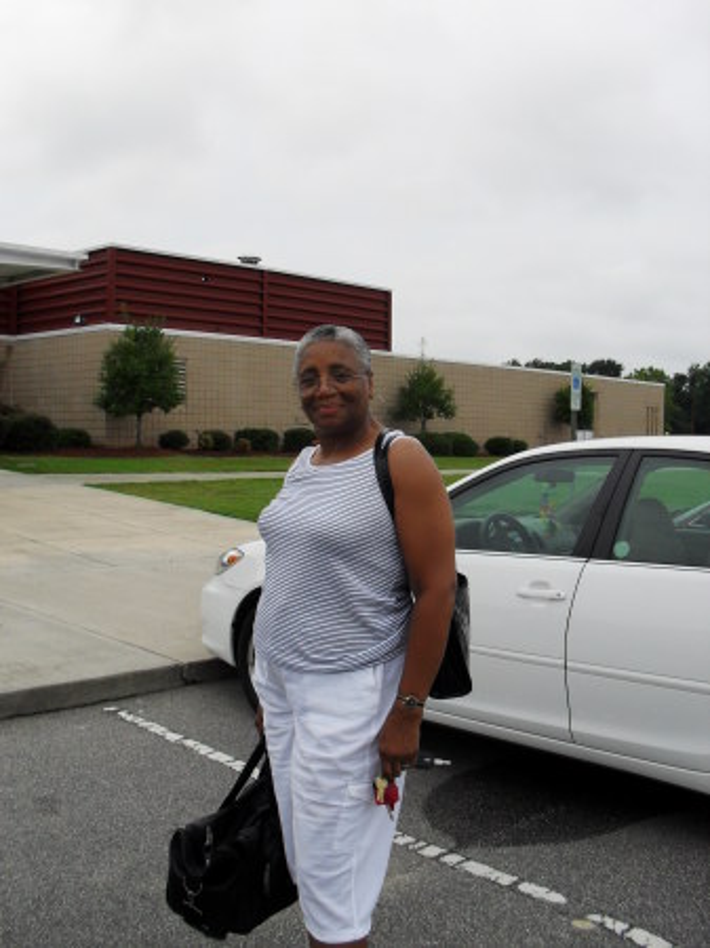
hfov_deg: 40.7
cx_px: 355
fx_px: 958
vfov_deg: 52.7
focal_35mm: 35
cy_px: 474
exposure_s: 1/350
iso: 100
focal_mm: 6.3
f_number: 3.2
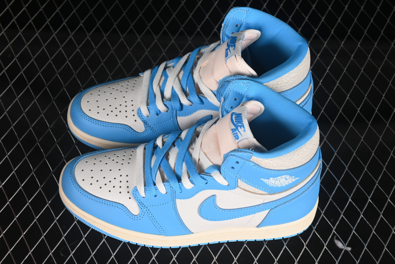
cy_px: 132
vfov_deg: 18.2
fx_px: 823
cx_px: 198
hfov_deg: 27.0
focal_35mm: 75
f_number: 7.1
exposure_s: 1/80
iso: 160
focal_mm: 50
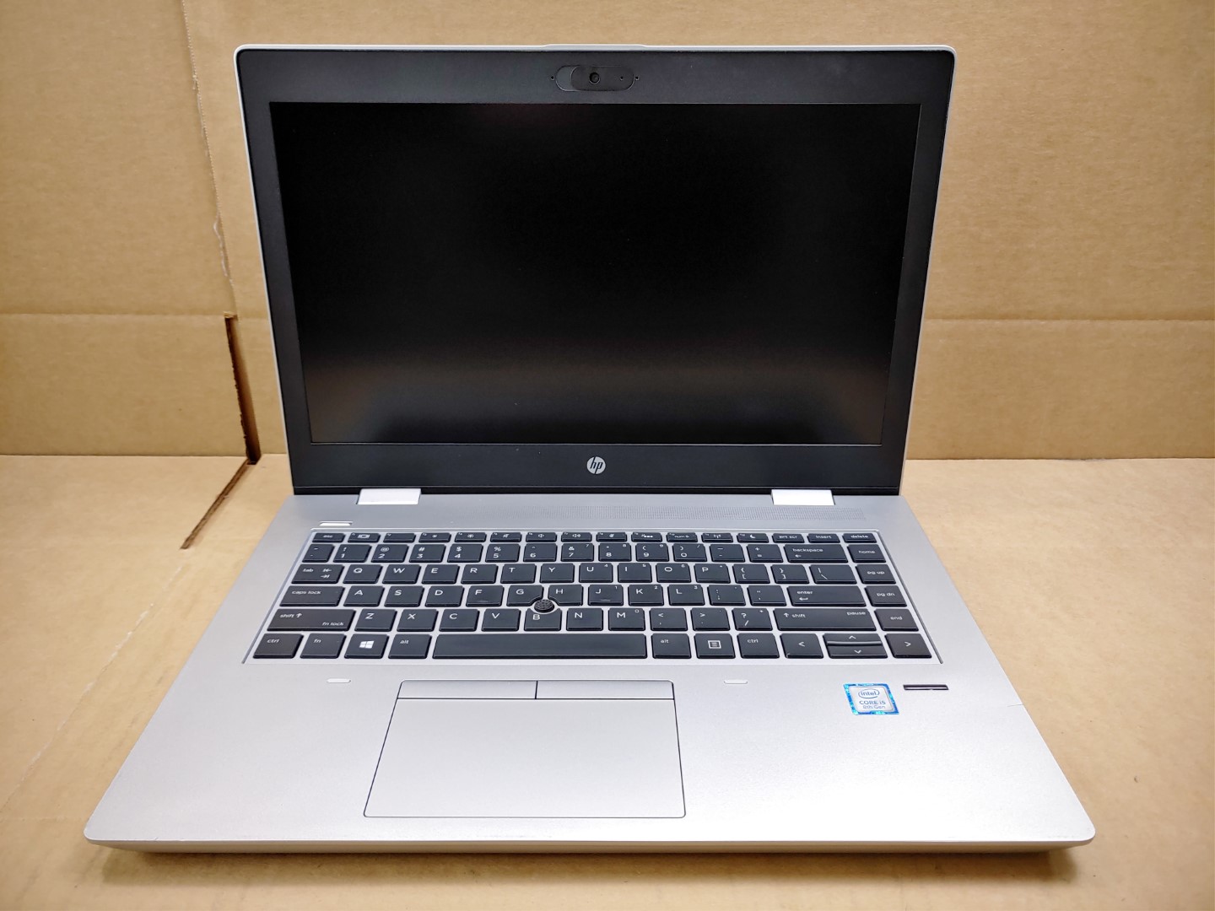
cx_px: 608
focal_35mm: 26
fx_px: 913
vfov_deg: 53.1
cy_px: 456
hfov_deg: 67.3
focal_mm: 4.36
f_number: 1.8
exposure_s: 1/120
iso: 50
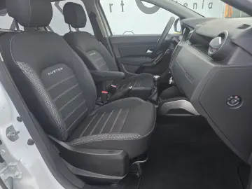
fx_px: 167
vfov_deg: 58.9
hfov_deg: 73.9
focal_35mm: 23
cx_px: 126
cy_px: 94
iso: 400
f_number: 1.7
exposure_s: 1/100
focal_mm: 6.3
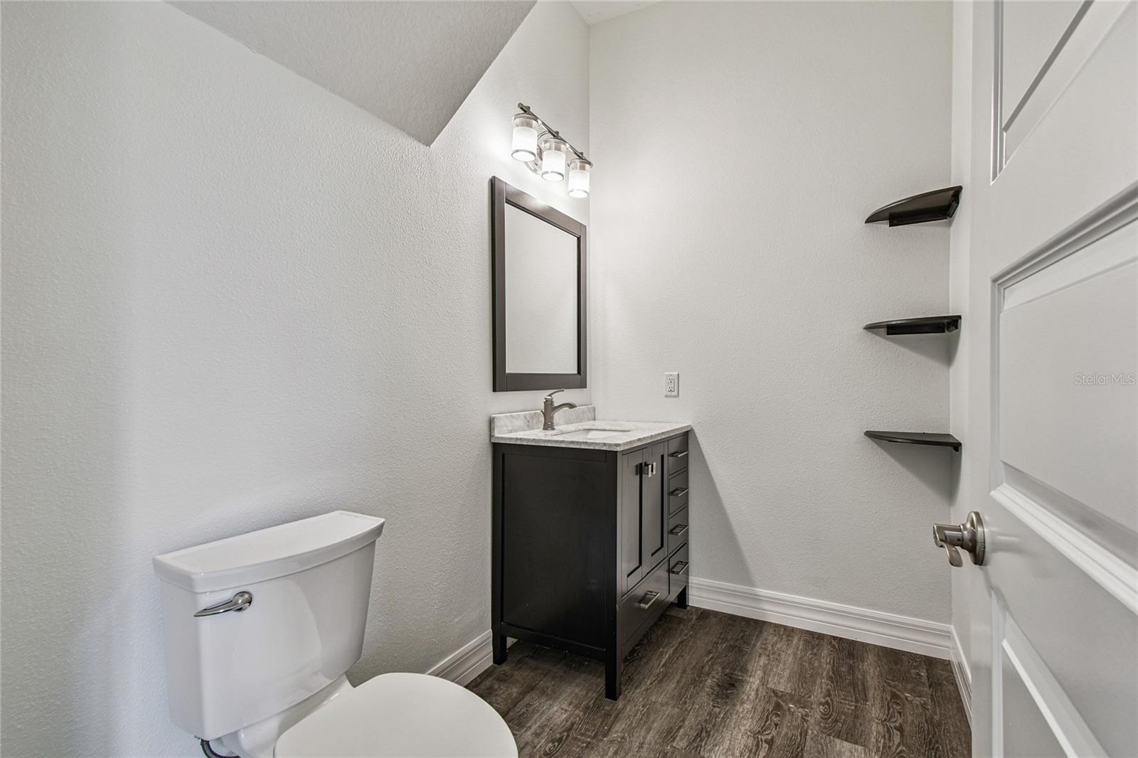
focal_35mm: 16
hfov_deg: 96.7
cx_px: 569
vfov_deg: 73.7
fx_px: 506
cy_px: 379
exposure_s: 1/4
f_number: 7.1
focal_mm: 11
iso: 100
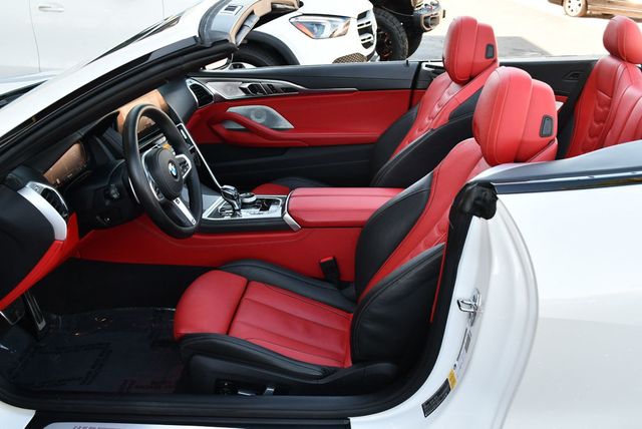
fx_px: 643
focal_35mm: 36
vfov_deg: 36.9
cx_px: 321
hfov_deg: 53.1
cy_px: 214
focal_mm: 18
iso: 400
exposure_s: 1/250
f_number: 4.5
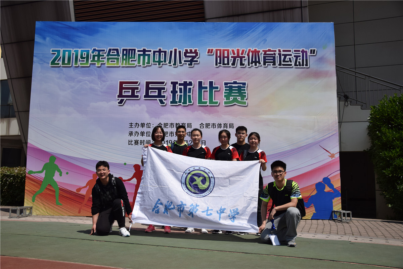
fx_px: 369
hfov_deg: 57.2
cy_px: 134
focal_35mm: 33
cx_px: 202
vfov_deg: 40.0
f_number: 3.8
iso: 100
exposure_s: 1/2000
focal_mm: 22
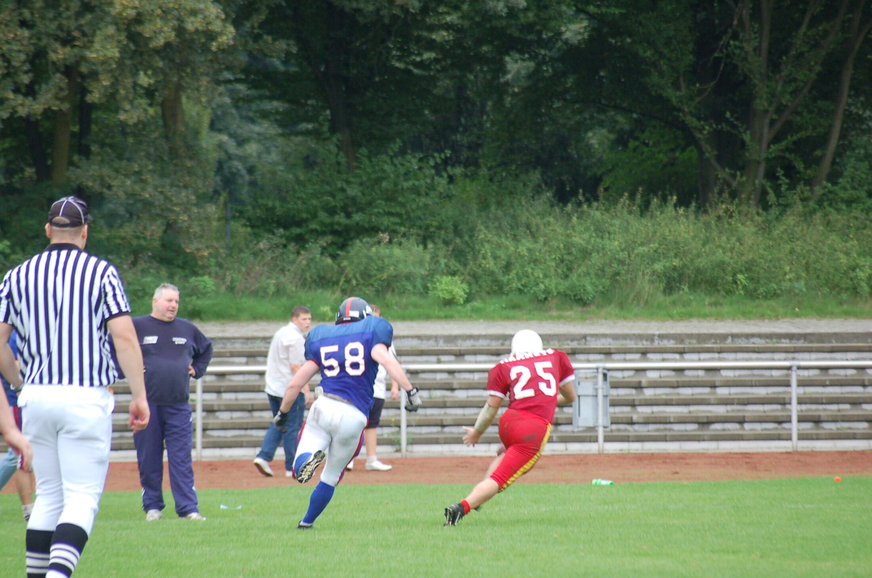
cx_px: 436
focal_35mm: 330
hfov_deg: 6.3
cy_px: 289
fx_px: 7978
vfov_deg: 4.1
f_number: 5.3
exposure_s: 1/250
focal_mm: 220
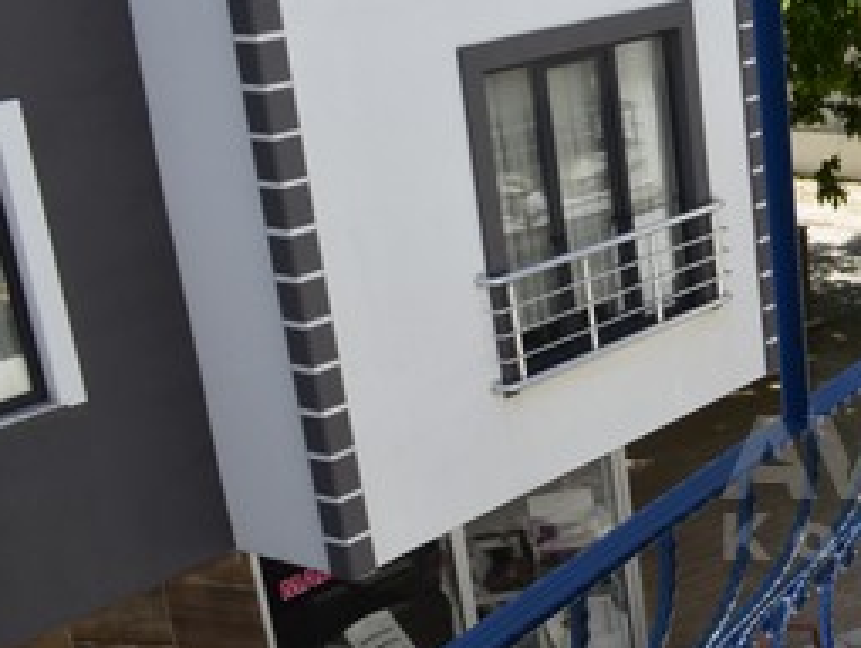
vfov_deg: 20.3
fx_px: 1793
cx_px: 1128
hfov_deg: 23.7
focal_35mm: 72
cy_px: 483
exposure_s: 1/125
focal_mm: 18
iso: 200
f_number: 11
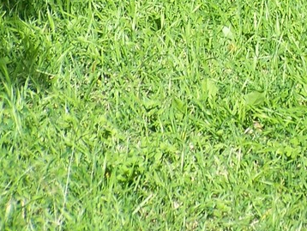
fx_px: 5990
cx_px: 540
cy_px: -122
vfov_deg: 2.2
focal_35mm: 675
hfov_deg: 2.9
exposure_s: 1/640
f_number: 3.2
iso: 80
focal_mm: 31.3
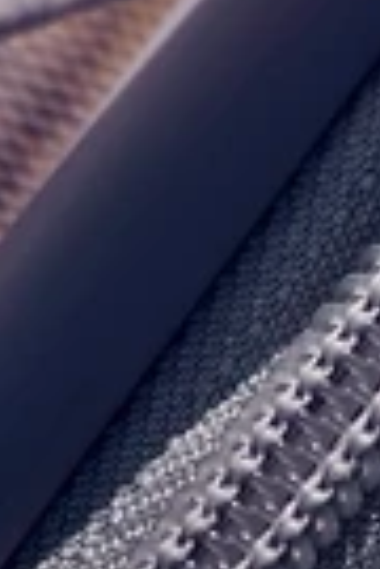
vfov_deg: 3.3
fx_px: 9848
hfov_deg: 2.2
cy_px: -462
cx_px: 502
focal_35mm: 622
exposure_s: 1/1250
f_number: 3.2
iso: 80
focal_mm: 105
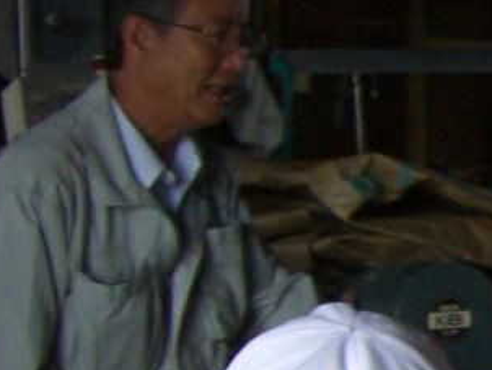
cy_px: 390
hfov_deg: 8.8
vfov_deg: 7.4
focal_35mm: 201
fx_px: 2859
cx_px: 1230
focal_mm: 6.2
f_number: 2.7
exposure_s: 1/200
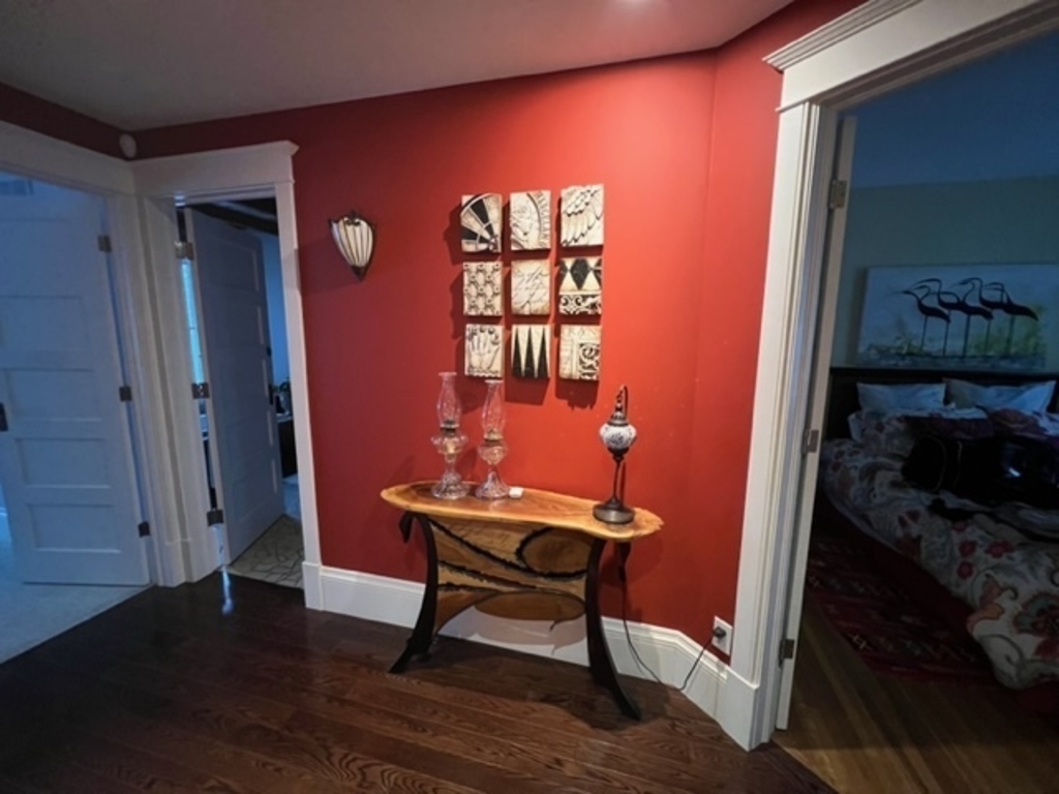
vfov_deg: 89.9
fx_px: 398
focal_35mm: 13
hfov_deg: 106.2
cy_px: 397
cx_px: 530
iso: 1000
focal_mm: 1.57
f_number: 1.8
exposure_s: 1/40
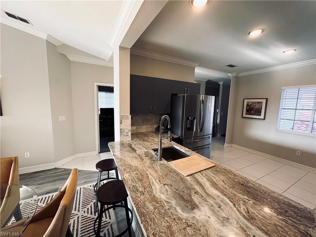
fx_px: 128
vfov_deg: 85.7
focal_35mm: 14
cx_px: 158
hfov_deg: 102.1
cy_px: 118
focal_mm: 2.22
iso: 160
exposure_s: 1/60
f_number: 2.2
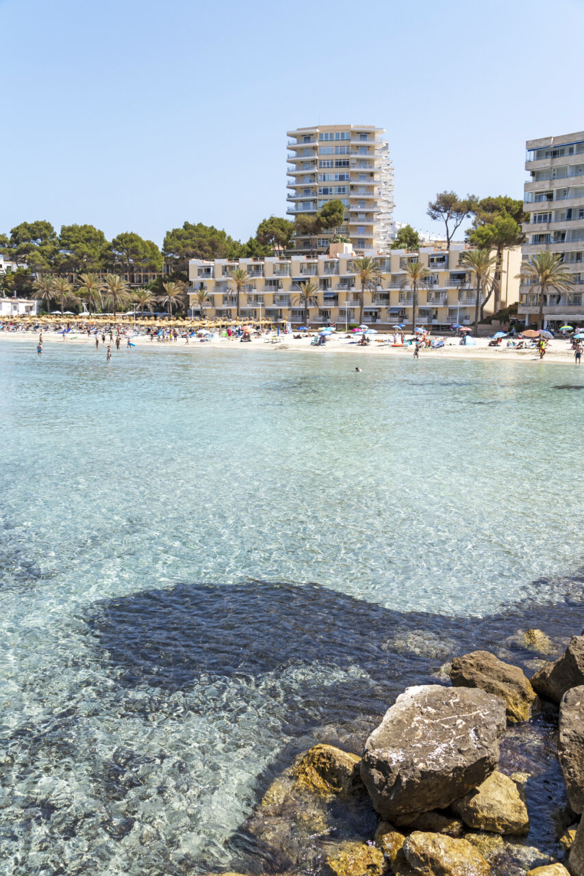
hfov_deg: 41.1
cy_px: 438
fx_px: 779
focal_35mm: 32
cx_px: 292
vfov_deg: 58.7
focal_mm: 32
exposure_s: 1/1250
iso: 400
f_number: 6.3
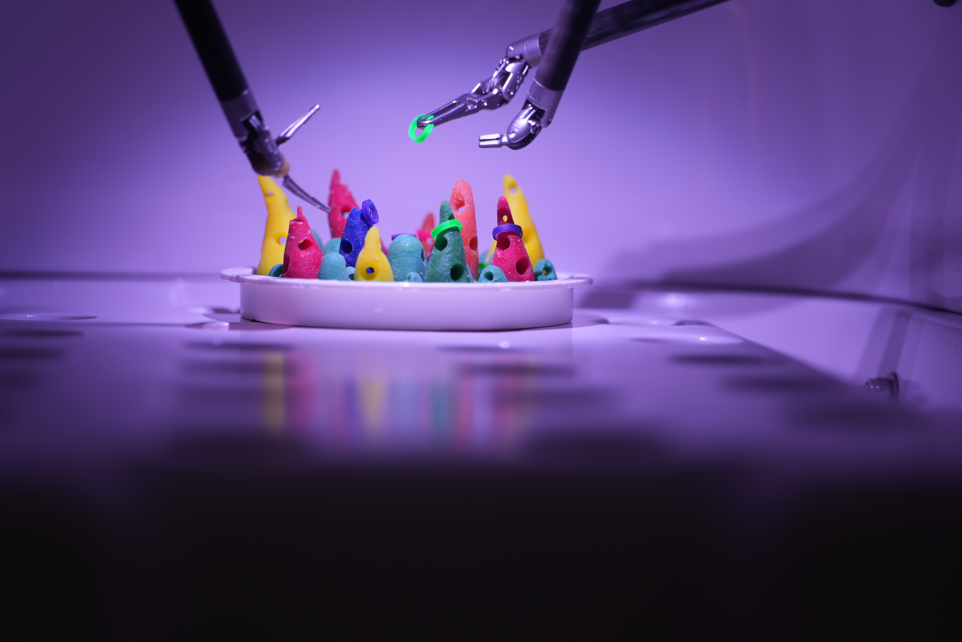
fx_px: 2246
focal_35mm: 84
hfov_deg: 24.2
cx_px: 480
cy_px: 322
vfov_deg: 16.3
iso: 80
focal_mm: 83
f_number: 4
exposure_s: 1/100
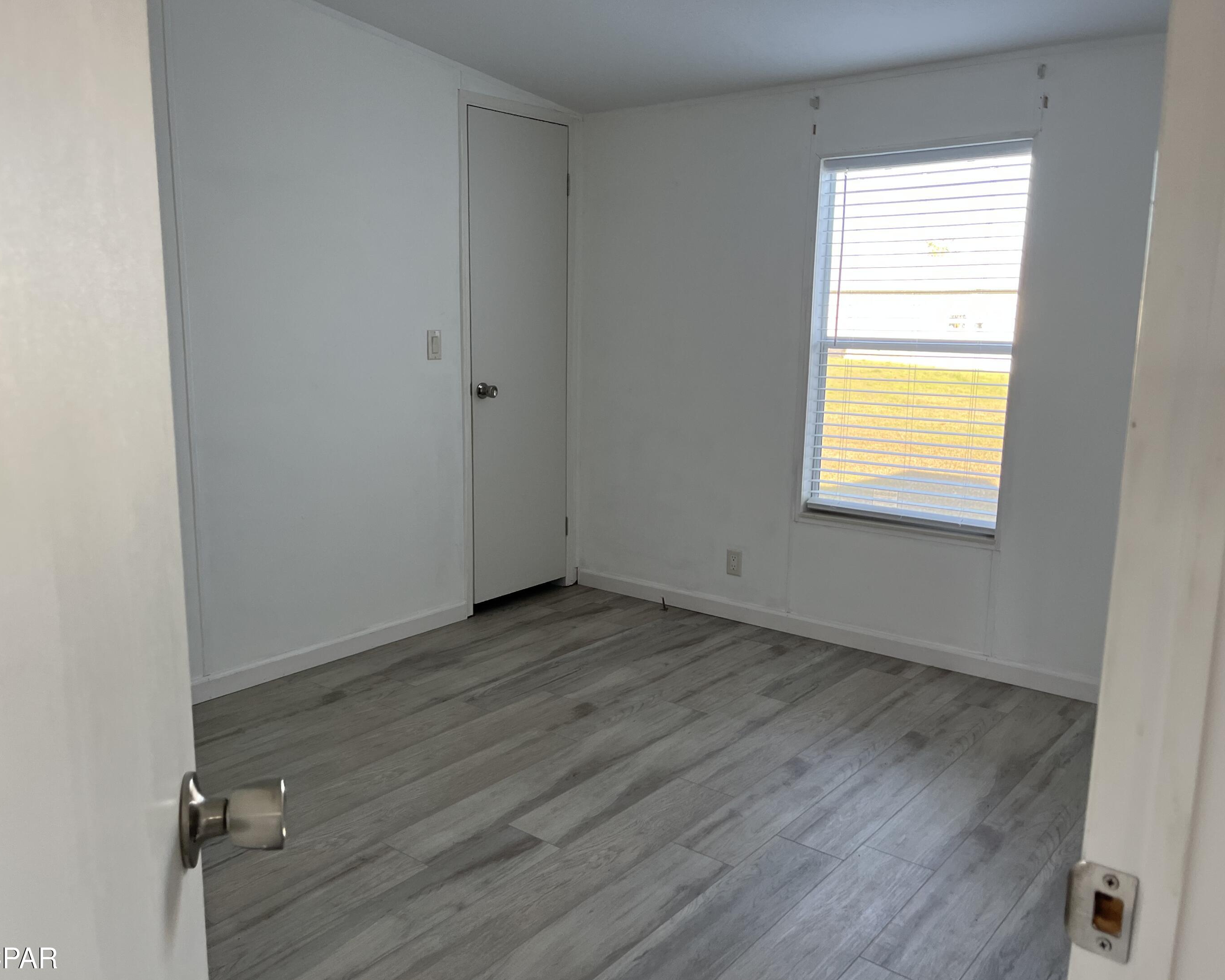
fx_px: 1015
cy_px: 498
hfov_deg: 62.1
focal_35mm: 28
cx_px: 563
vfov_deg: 51.5
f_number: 1.6
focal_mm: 5.1
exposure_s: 1/122
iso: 80
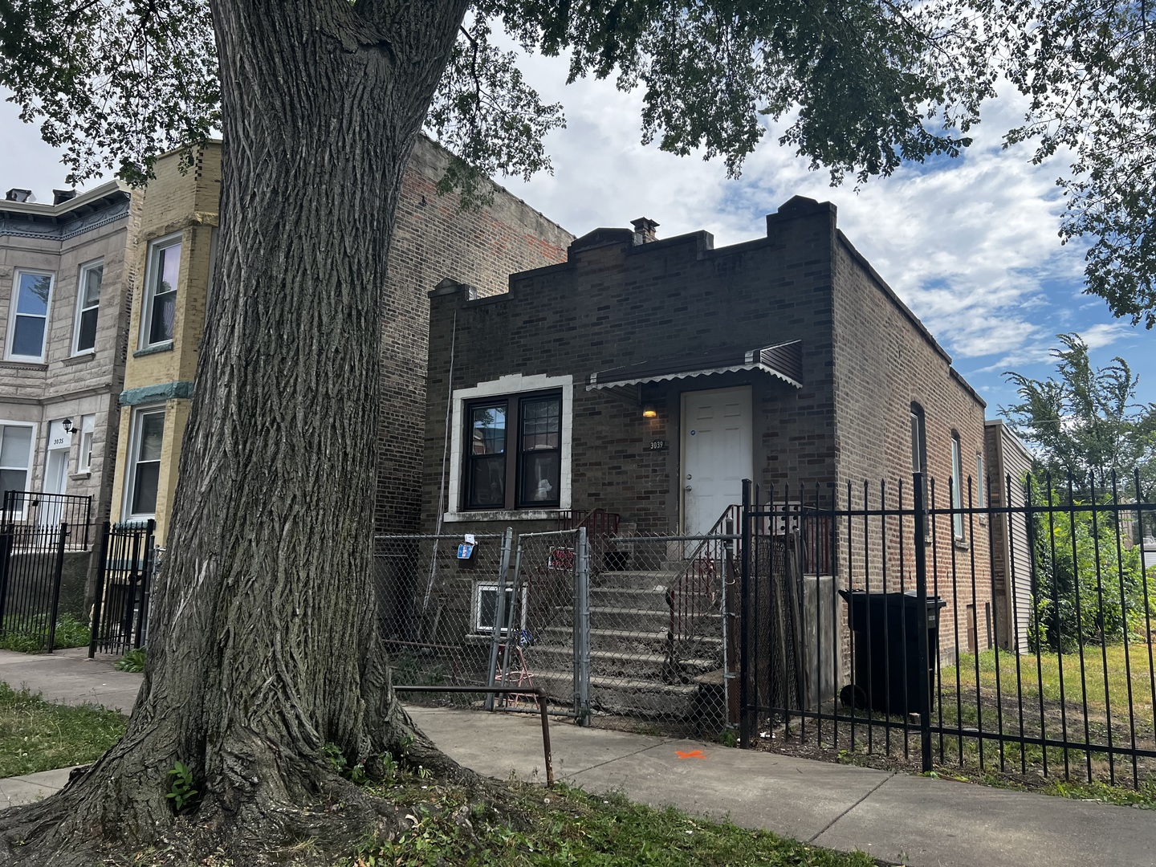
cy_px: 434
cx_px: 578
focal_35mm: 26
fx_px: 868
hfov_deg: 67.3
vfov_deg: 53.1
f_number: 1.5
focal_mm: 5.7
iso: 50
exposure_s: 1/1575
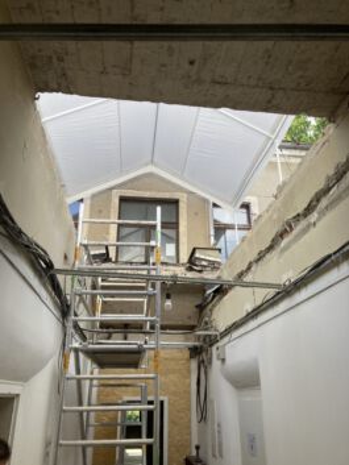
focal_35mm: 28
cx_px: 174
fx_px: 376
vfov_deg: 63.4
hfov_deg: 49.8
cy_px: 232
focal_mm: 3.99
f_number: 1.8
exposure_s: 1/262
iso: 20
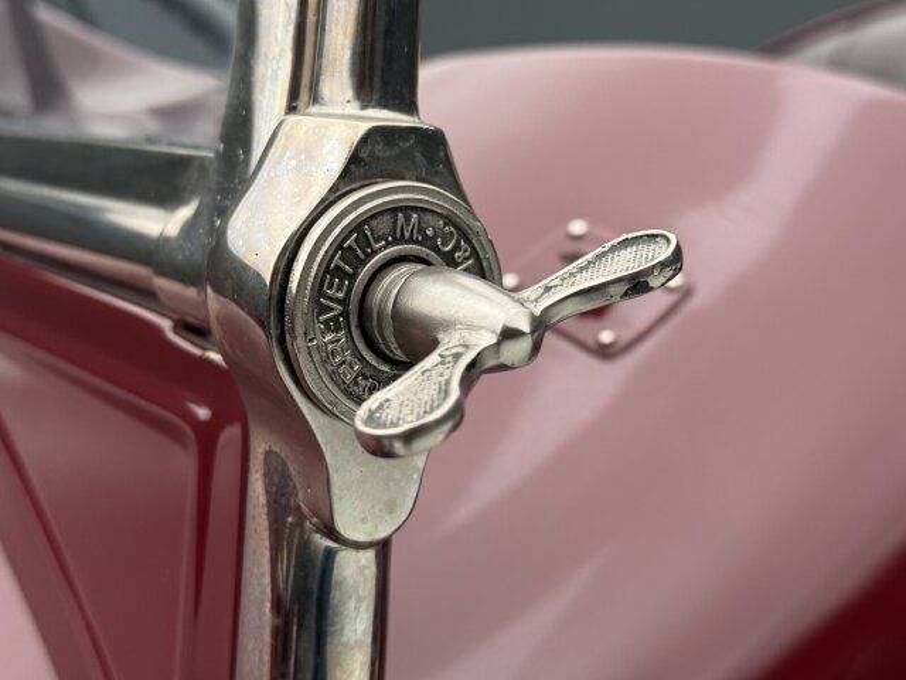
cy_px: 340
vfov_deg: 30.3
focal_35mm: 48
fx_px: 1256
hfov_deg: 39.7
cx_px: 453
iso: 100
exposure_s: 1/49
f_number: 1.78
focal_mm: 6.76
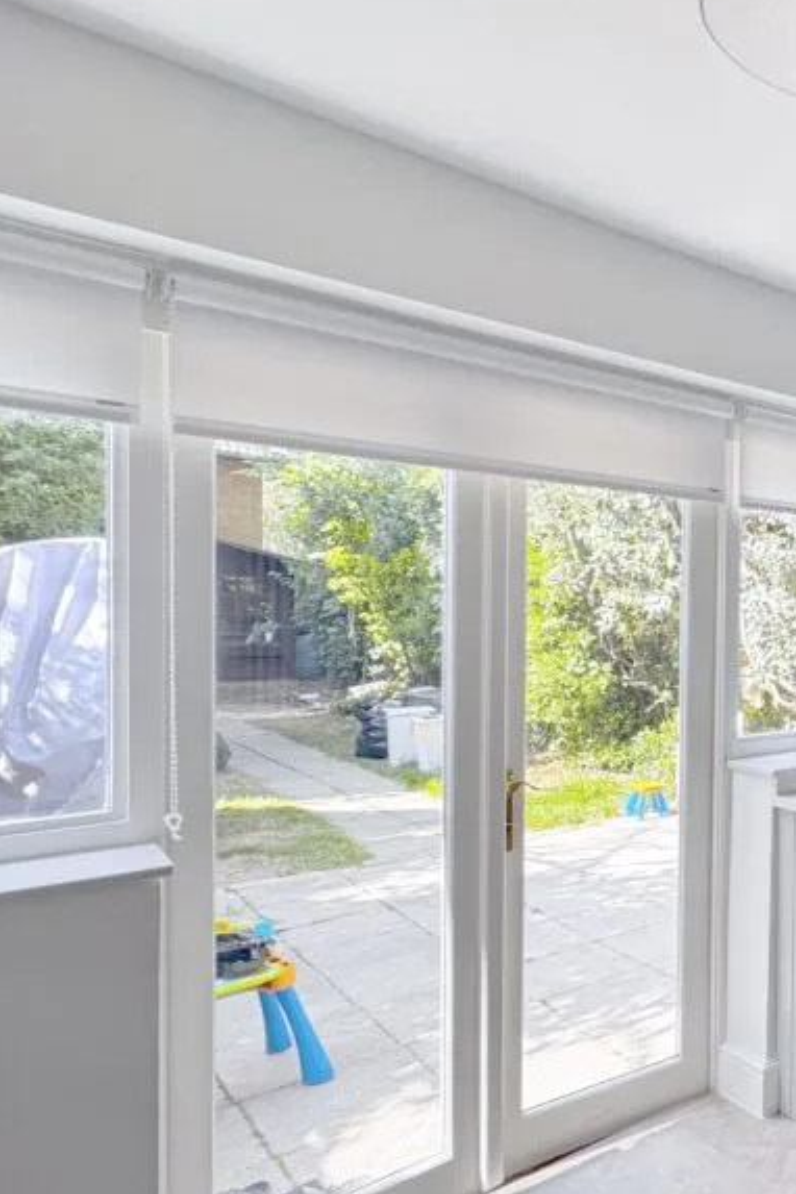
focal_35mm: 26
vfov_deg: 69.3
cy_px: 636
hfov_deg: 33.8
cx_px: 1063
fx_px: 862
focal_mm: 2.22
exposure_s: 1/99
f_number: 2.2
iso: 50
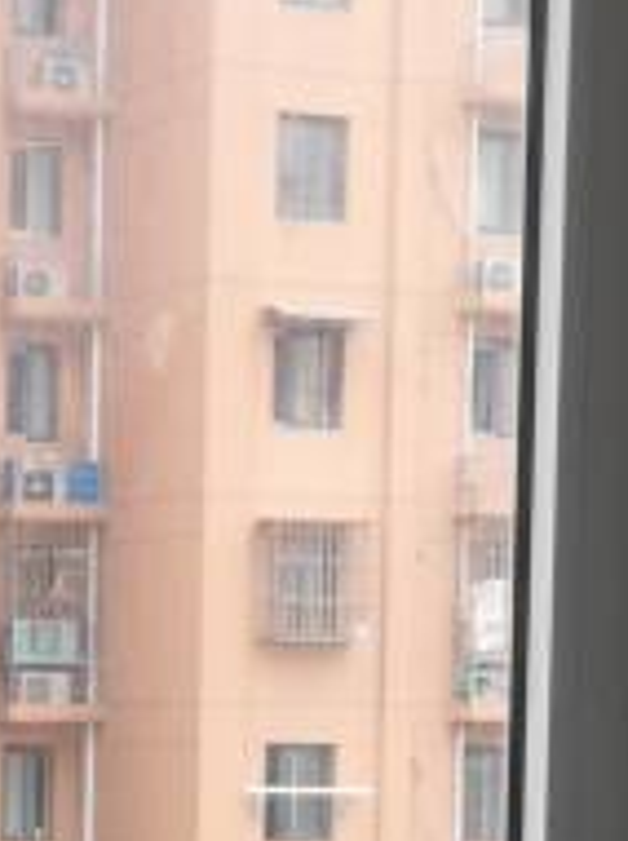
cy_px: 1100
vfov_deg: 13.1
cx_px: -327
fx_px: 3540
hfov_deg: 9.8
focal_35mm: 146
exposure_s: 1/100
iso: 50
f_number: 1.8
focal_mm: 4.75
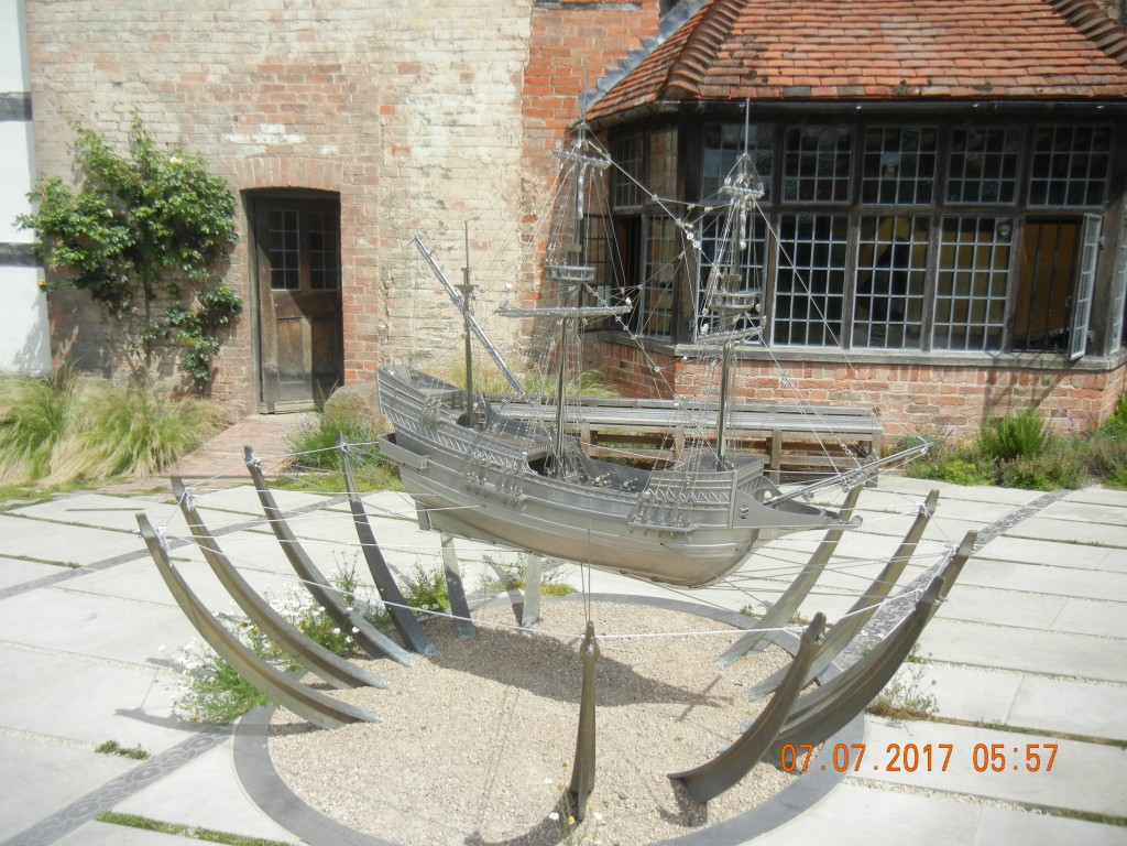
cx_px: 564
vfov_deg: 46.8
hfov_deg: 60.0
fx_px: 977
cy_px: 423
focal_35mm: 30
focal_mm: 5.4
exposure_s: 1/466
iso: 160
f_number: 7
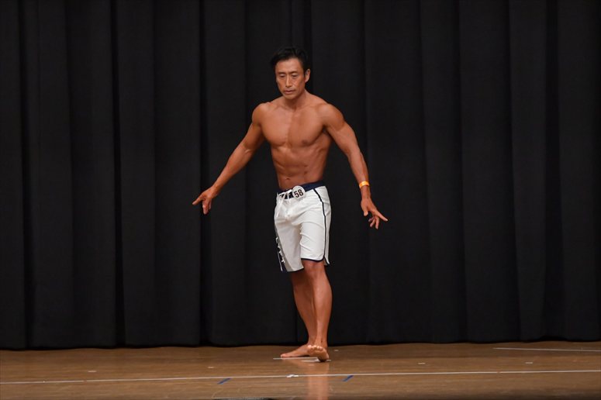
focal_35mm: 255
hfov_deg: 8.1
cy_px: 200
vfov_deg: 5.4
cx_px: 300
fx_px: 4255
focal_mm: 170
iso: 6400
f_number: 5.6
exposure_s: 1/400
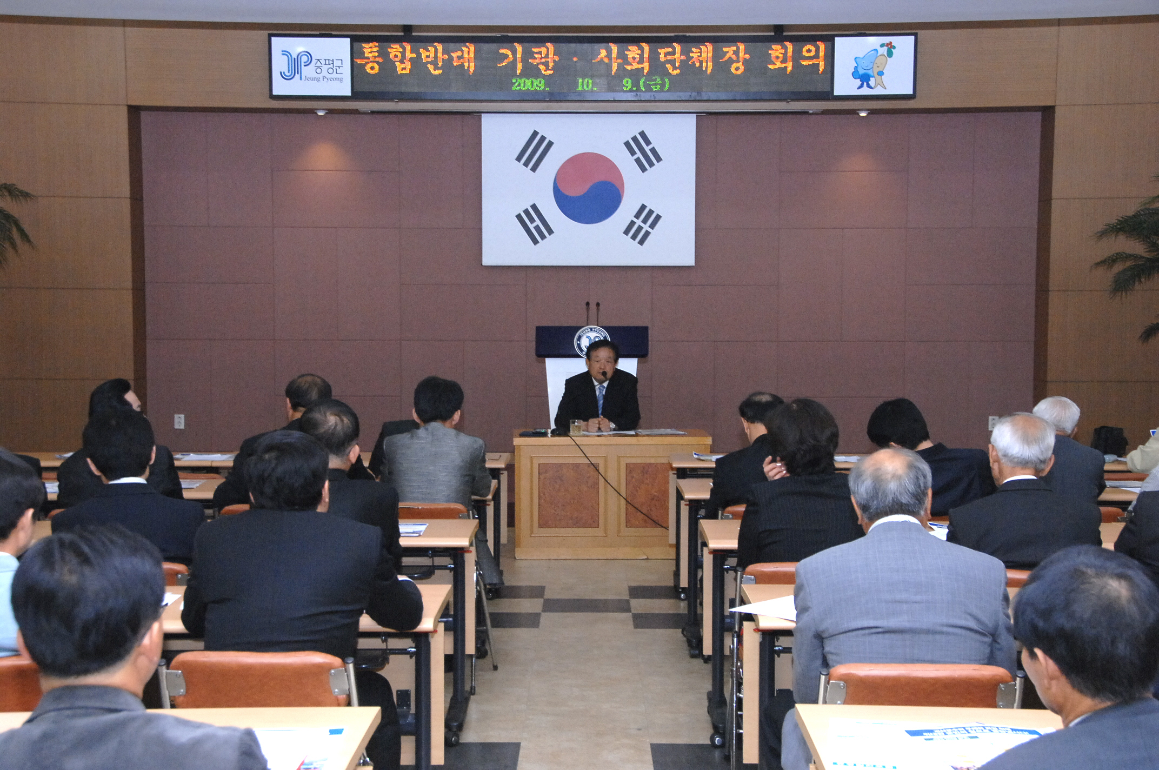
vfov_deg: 25.0
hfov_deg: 36.9
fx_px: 1736
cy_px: 385
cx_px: 580
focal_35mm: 54
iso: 800
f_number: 6.7
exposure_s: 1/60
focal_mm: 36
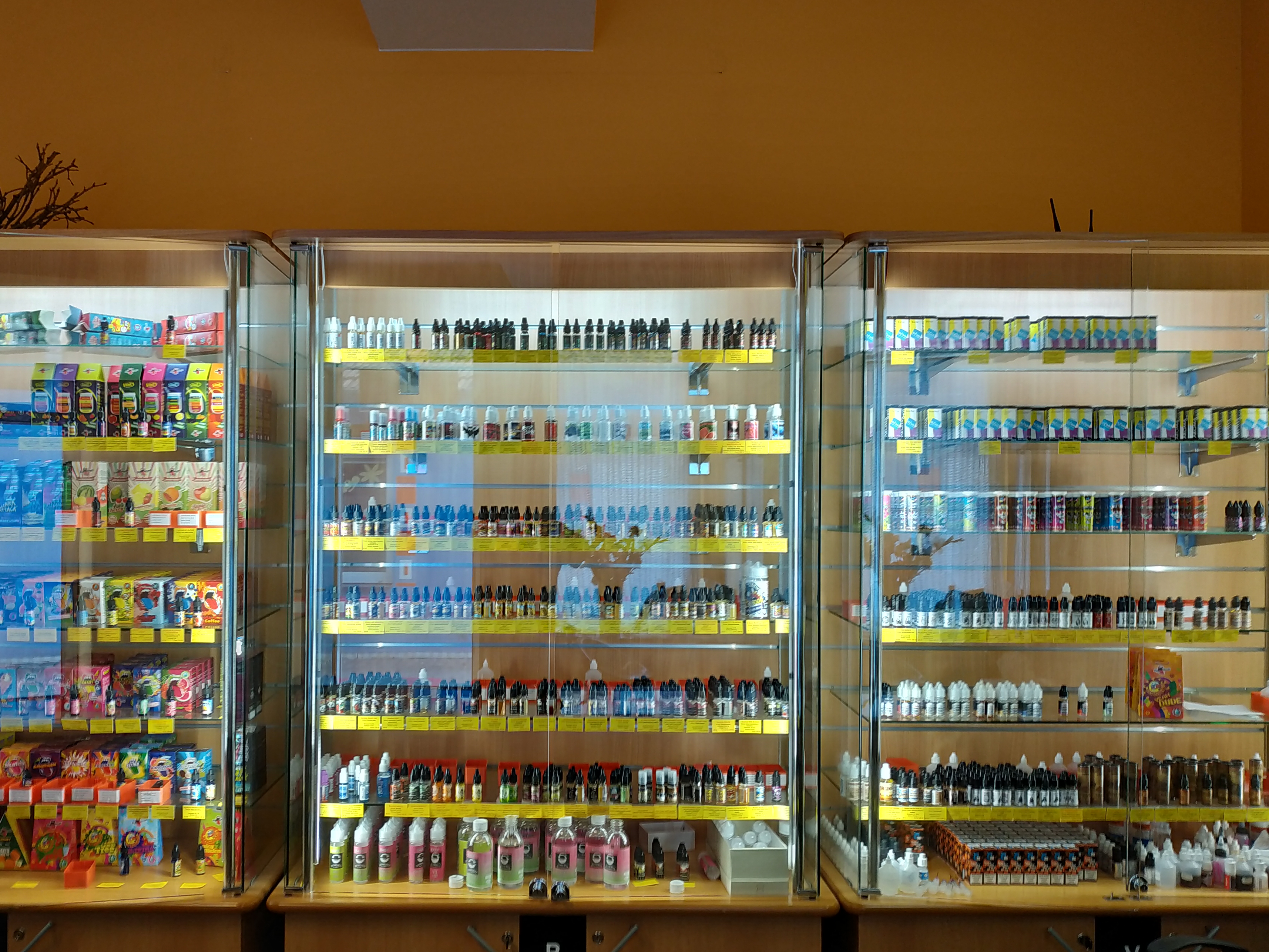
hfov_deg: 63.2
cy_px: 492
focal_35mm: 28
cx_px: 556
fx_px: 1026
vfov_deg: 49.7
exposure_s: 1/50
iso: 125
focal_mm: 3.94
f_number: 1.9
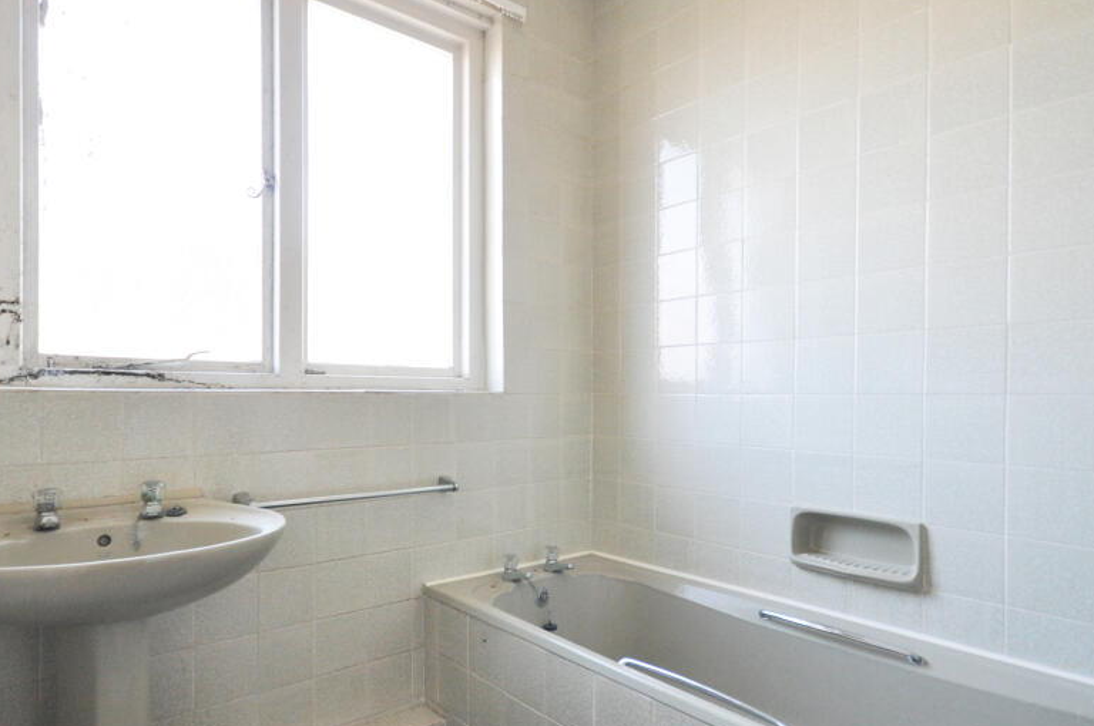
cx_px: 489
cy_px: 376
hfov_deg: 83.8
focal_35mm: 20
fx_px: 607
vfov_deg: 61.8
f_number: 4
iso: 800
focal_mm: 10
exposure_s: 1/60
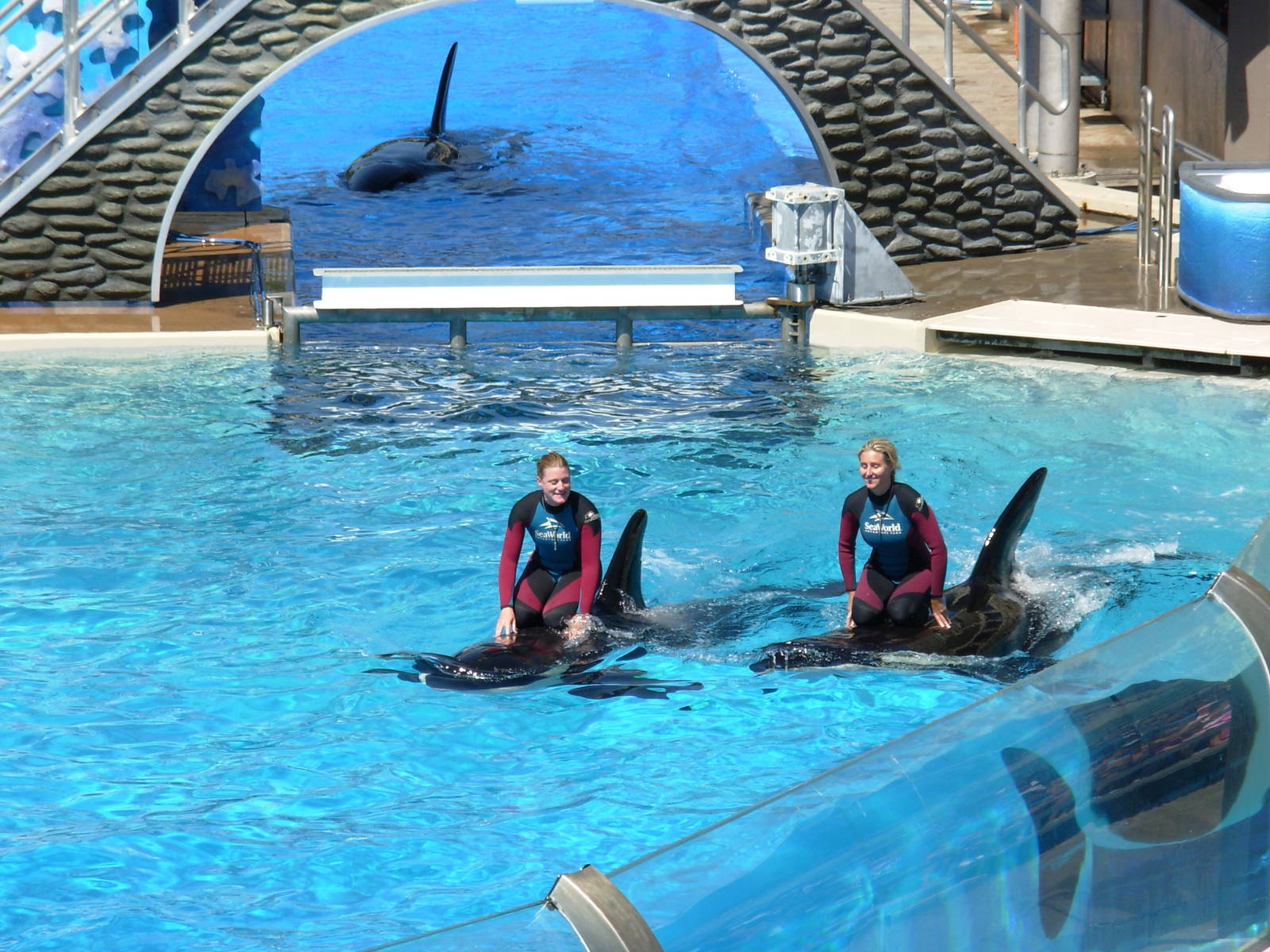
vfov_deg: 7.8
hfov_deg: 10.4
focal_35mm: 190
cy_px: 476
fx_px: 6971
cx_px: 635
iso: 50
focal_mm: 31.4
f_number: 5
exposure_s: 1/430
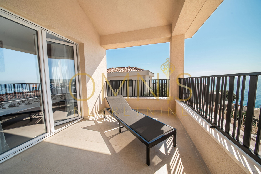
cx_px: 130
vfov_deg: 89.9
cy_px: 87
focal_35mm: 12
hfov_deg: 112.7
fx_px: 87
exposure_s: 1/200
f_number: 9
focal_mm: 12
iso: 200
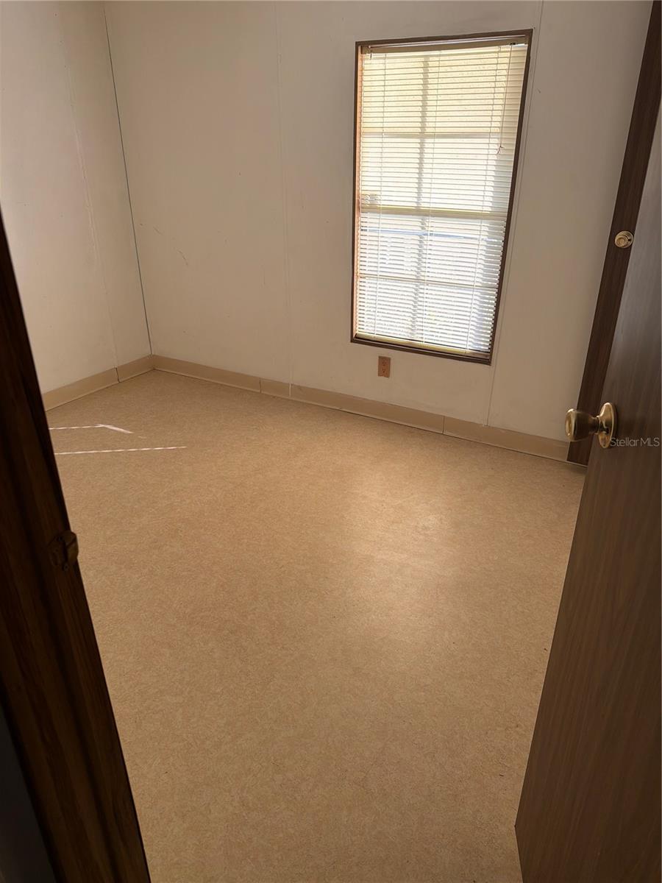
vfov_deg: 71.6
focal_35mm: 24
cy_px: 442
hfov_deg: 56.8
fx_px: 612
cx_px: 331
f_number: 1.78
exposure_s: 1/173
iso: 80
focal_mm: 6.76
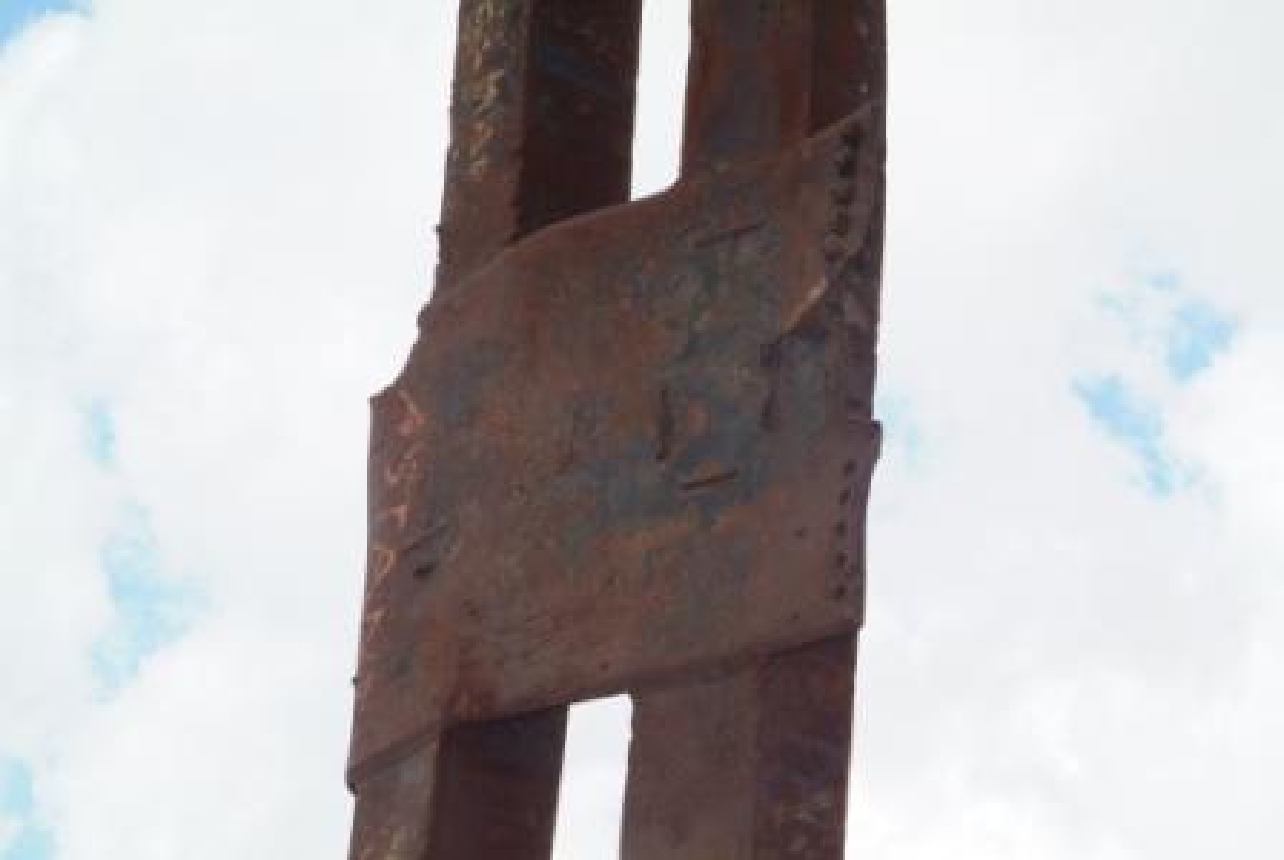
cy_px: 430
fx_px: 4286
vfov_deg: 11.5
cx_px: 642
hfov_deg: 17.0
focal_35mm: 120
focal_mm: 80
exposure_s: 1/125
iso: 800
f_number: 16
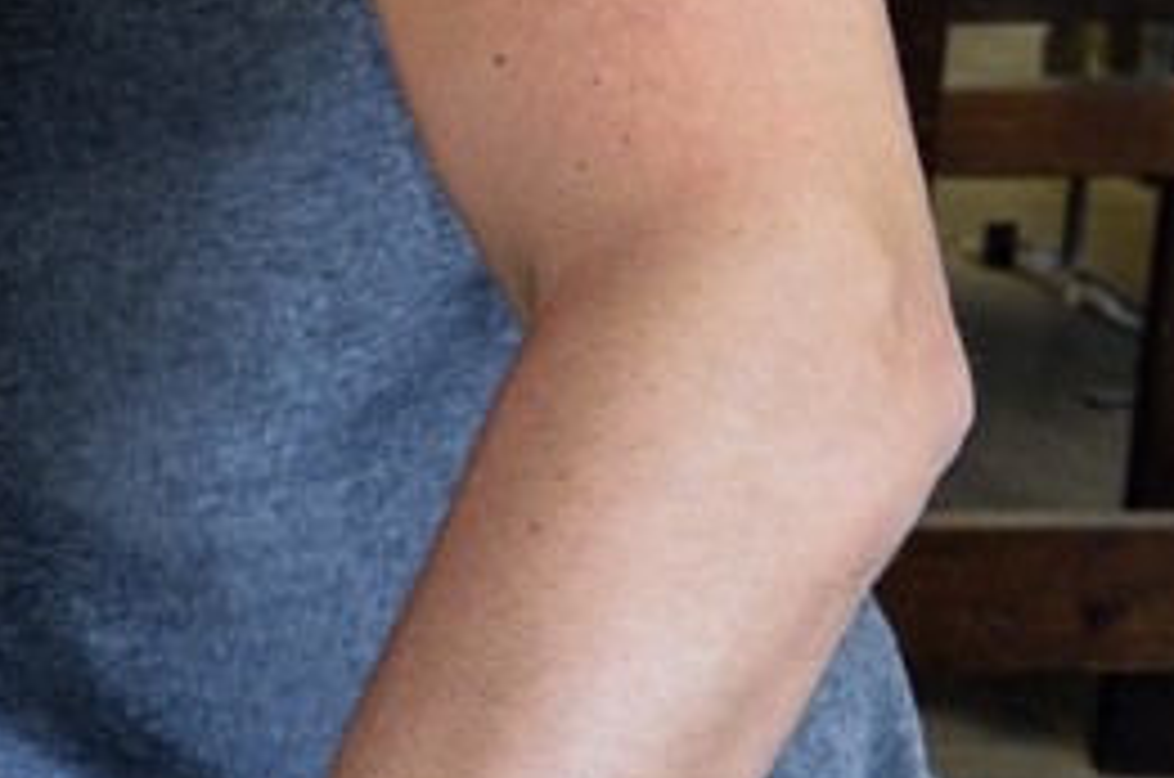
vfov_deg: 7.6
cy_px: -4
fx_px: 5794
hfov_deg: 9.8
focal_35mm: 178
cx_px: -1889
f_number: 9
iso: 800
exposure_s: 1/13
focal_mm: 29
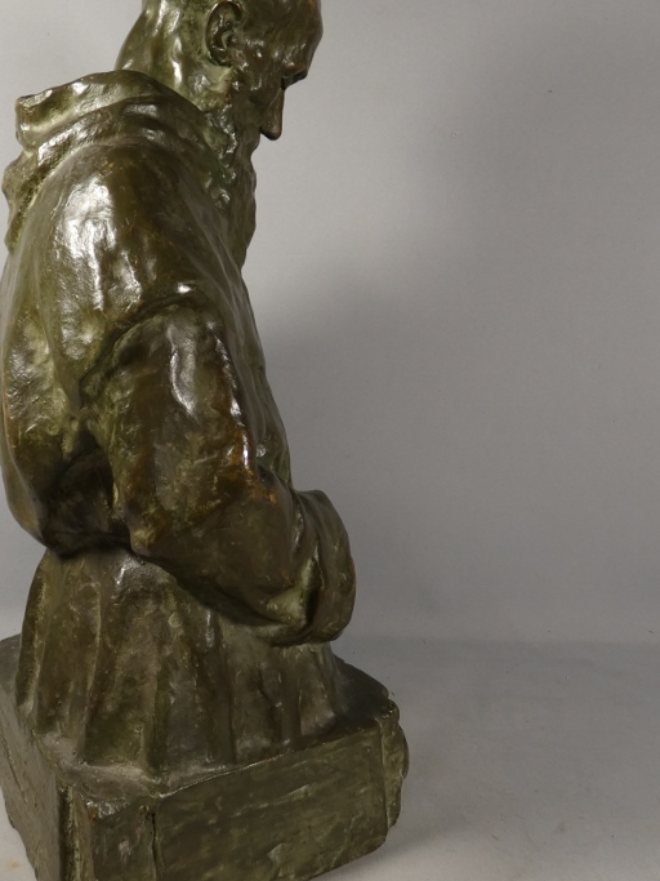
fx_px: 763
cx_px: 209
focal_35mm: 30
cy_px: 395
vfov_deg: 59.8
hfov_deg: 45.9
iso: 80
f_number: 2.8
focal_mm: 3.6
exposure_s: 1/80
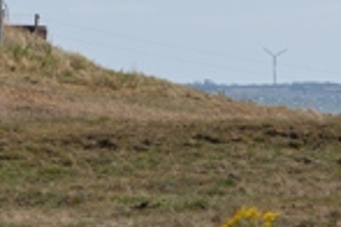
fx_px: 4830
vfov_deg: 2.7
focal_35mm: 510
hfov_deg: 4.0
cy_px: 78
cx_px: 53
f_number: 9
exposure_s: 1/320
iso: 100
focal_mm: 100
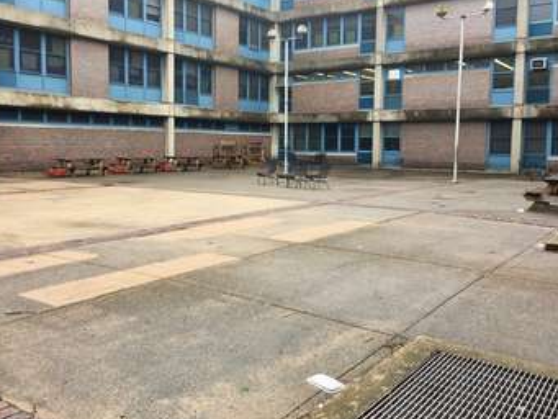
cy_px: 185
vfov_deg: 41.8
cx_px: 262
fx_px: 548
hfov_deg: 53.9
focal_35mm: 34
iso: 25
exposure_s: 1/60
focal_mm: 4.15
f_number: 2.2
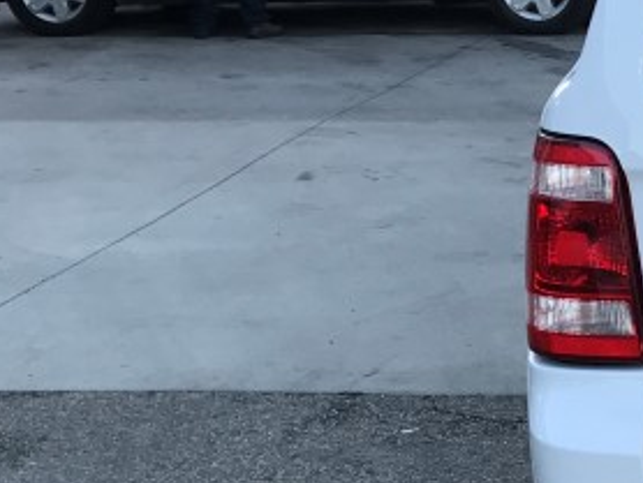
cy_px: 220
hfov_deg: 17.4
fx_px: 1915
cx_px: 934
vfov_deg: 14.4
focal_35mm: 103
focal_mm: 3.99
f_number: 1.8
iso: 20
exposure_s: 1/222
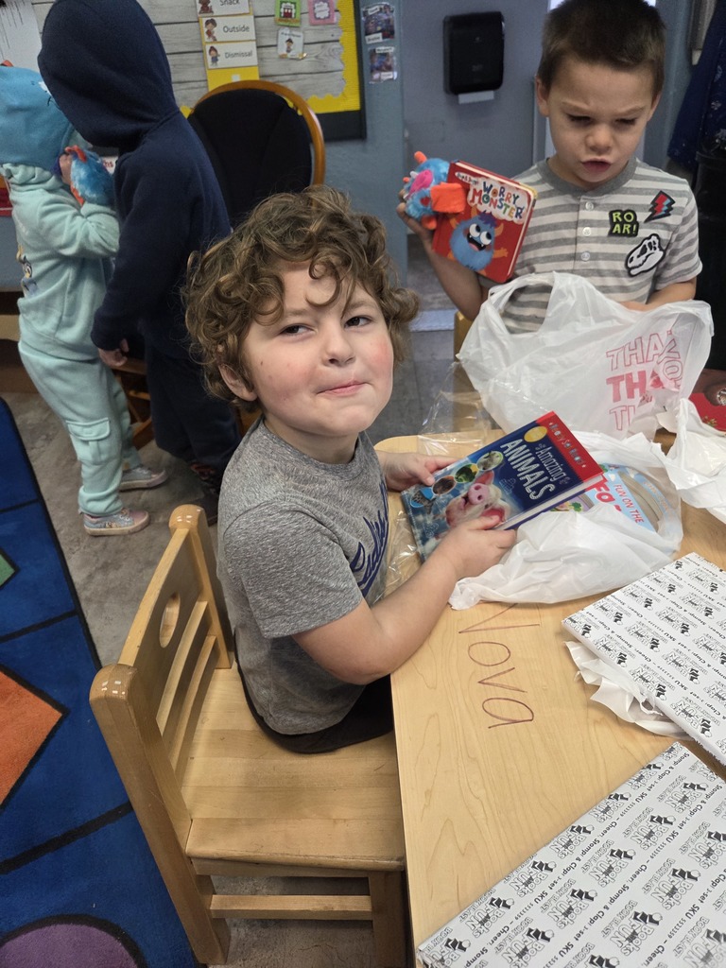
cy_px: 484
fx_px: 643
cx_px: 363
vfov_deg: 73.9
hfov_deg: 58.9
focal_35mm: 23
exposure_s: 1/120
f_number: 1.8
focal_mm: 5.4
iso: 500
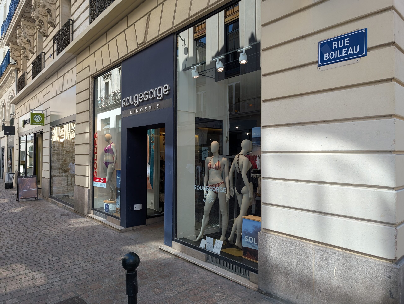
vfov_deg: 56.9
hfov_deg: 71.5
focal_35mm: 24
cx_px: 202
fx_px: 281
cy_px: 152
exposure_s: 1/299
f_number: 1.68
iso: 19
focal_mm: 6.9
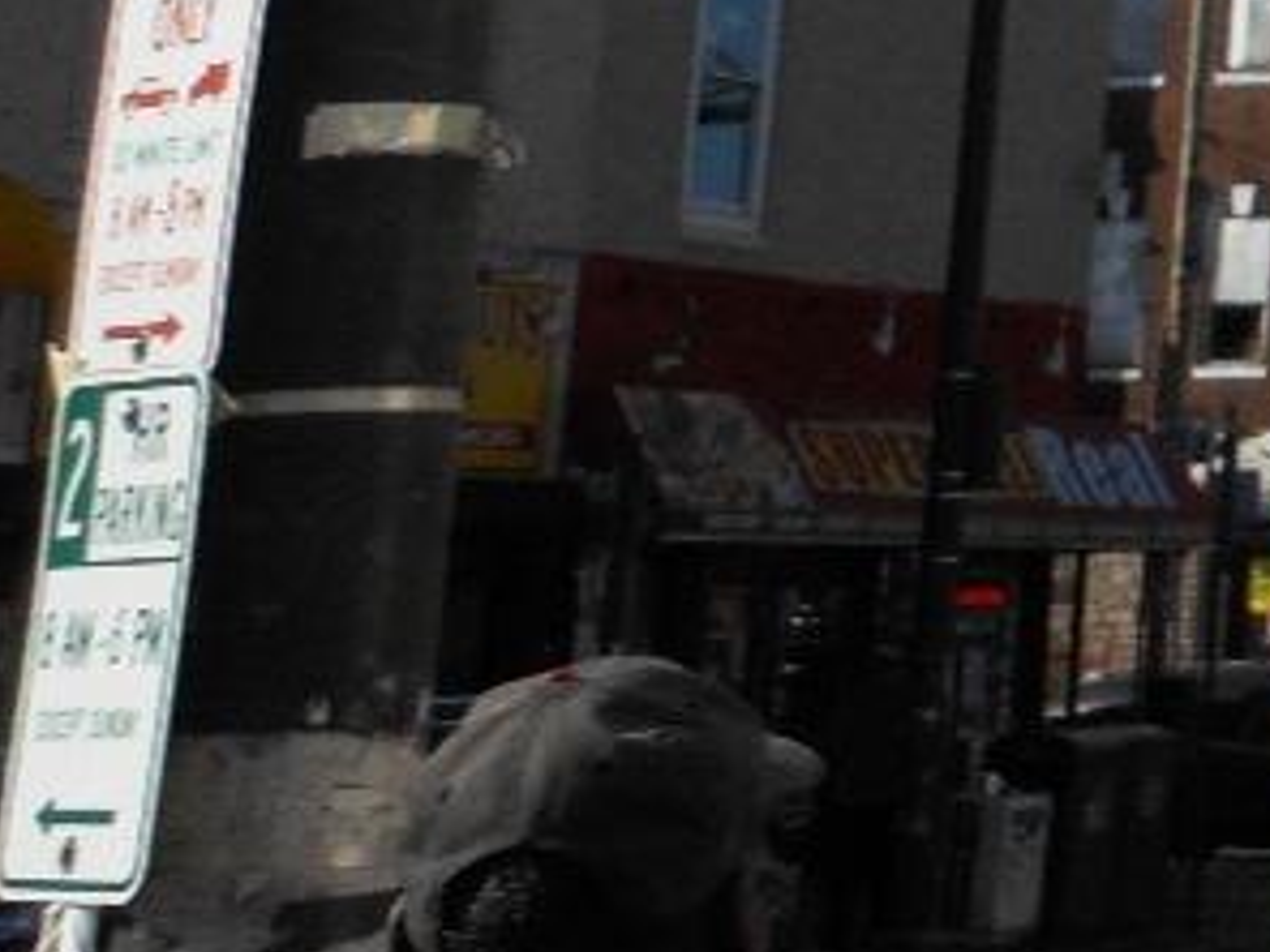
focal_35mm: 136
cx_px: 3051
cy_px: -476
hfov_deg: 11.8
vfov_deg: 10.5
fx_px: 4990
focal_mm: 5
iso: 80
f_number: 3.7
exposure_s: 1/1500
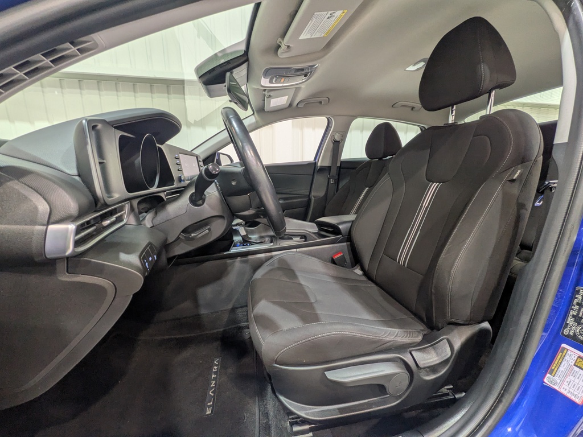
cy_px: 218
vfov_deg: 85.7
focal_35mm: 14
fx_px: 236
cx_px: 292
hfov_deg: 102.1
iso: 90
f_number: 2.2
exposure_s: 1/33.3
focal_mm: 1.83
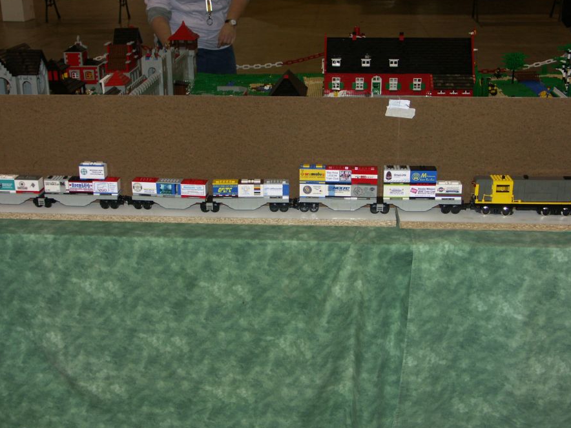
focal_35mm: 44
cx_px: 267
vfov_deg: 32.9
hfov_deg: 42.9
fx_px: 726
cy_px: 198
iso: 200
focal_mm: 9.81
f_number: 2.8
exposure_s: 1/50
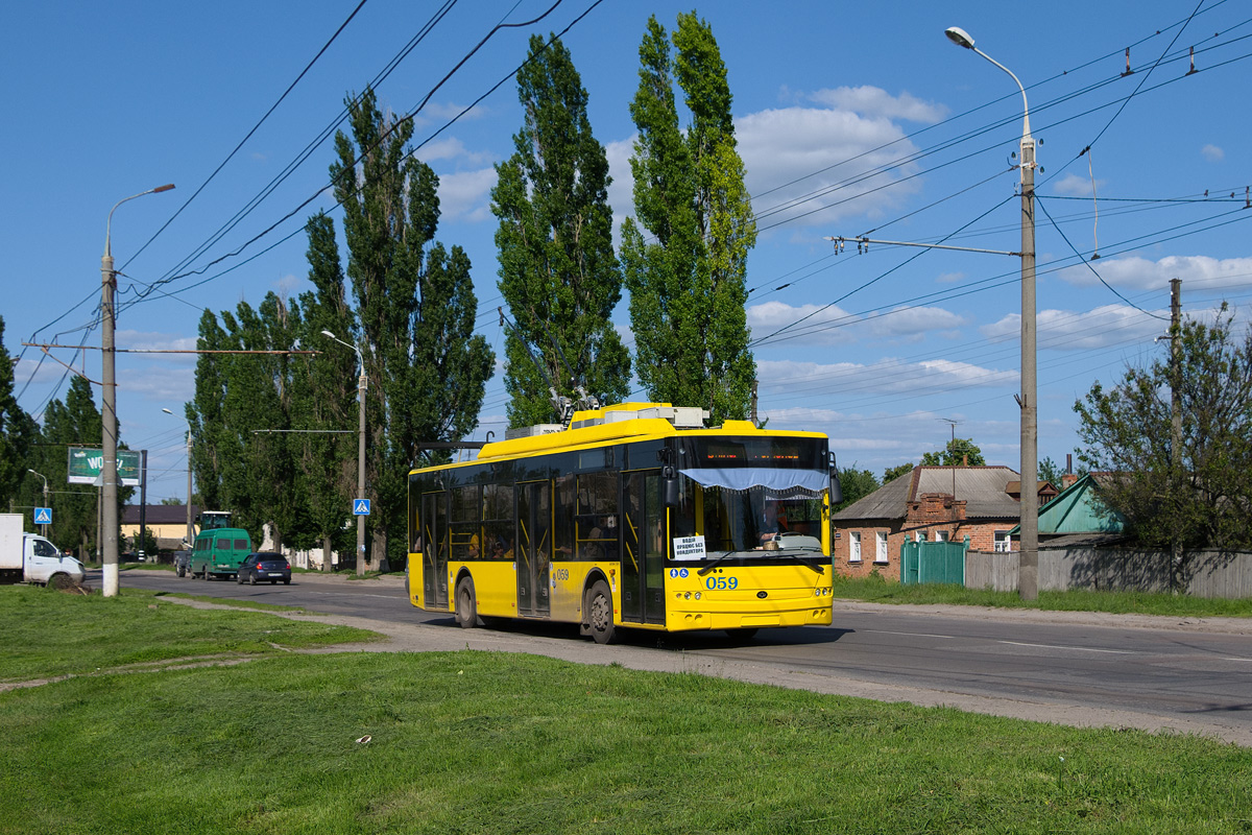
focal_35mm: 42
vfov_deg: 31.9
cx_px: 626
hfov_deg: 46.4
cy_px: 418
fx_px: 1461
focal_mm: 27.9
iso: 200
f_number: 5.6
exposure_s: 1/800
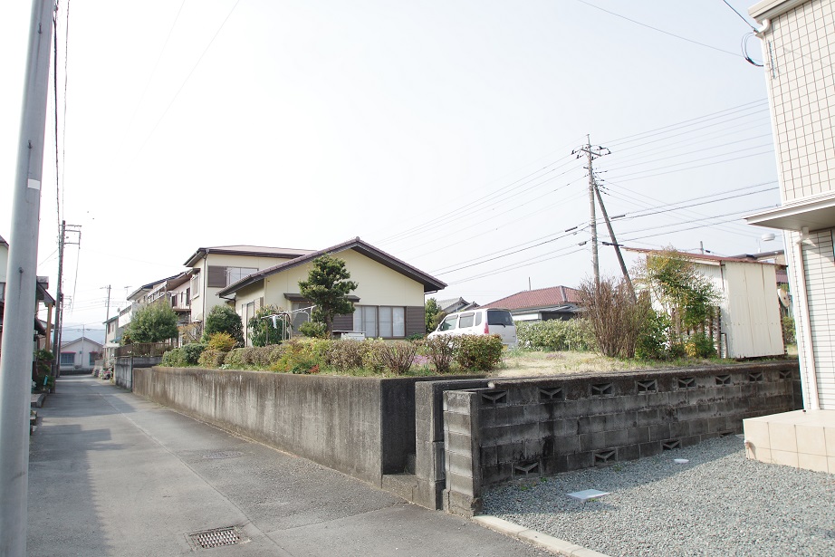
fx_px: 557
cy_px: 278
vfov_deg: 53.2
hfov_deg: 73.7
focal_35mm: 24
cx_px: 418
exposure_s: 1/250
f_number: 8
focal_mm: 15.63
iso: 200
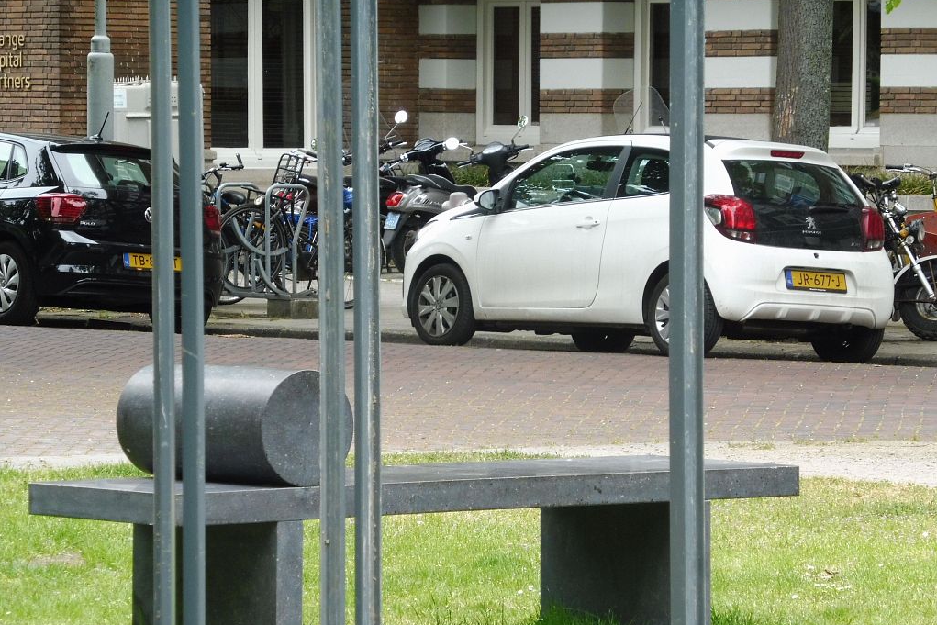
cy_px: 341
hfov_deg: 8.5
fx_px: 6273
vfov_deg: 5.7
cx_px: 468
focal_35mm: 241
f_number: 6.3
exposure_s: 1/100
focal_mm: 41.3
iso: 250
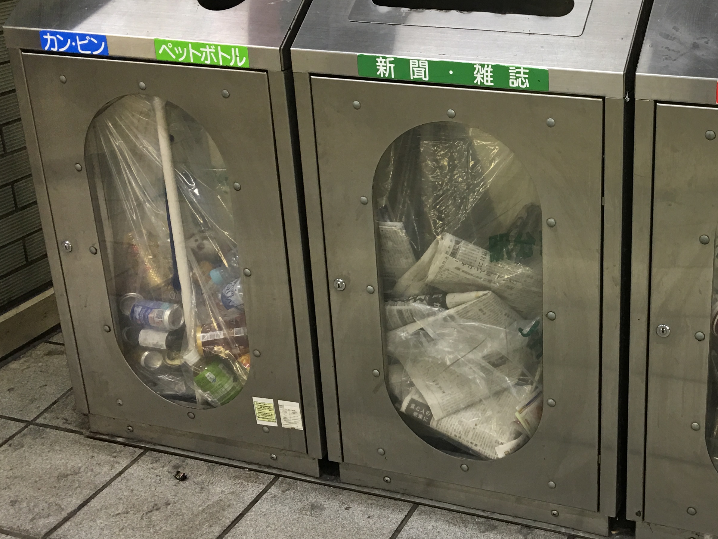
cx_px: 546
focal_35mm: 49
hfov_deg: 37.8
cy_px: 207
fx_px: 1016
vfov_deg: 29.6
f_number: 2.2
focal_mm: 4.15
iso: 32
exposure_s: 1/15
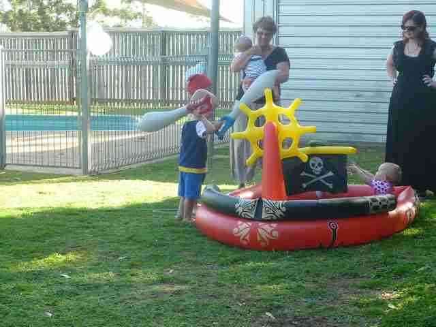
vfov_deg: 18.9
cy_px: 164
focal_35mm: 78
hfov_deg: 25.0
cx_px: 218
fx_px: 982
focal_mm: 7
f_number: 4.3
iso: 80
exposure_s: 1/50
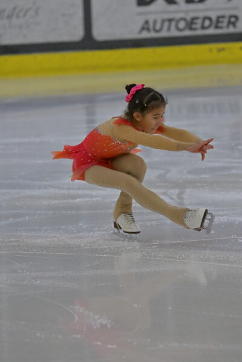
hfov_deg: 4.2
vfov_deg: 6.2
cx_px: 121
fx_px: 3327
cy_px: 181
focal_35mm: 330
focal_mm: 220
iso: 3200
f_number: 5
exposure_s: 1/3200
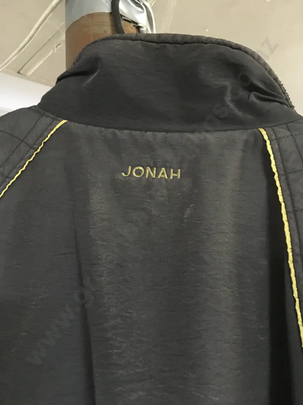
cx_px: 152
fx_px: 338
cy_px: 202
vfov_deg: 61.7
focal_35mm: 29
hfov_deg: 48.2
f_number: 2.2
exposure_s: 1/17
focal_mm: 4.15
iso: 400
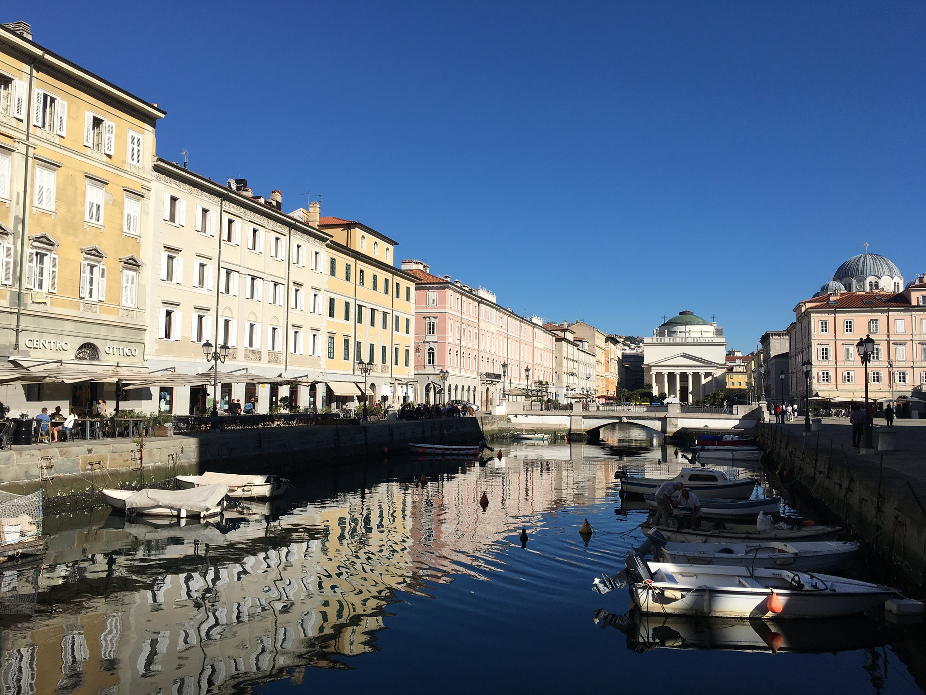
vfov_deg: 48.2
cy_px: 348
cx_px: 463
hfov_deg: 61.7
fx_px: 776
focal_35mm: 29
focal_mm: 4.15
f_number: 2.2
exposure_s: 1/2959
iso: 25
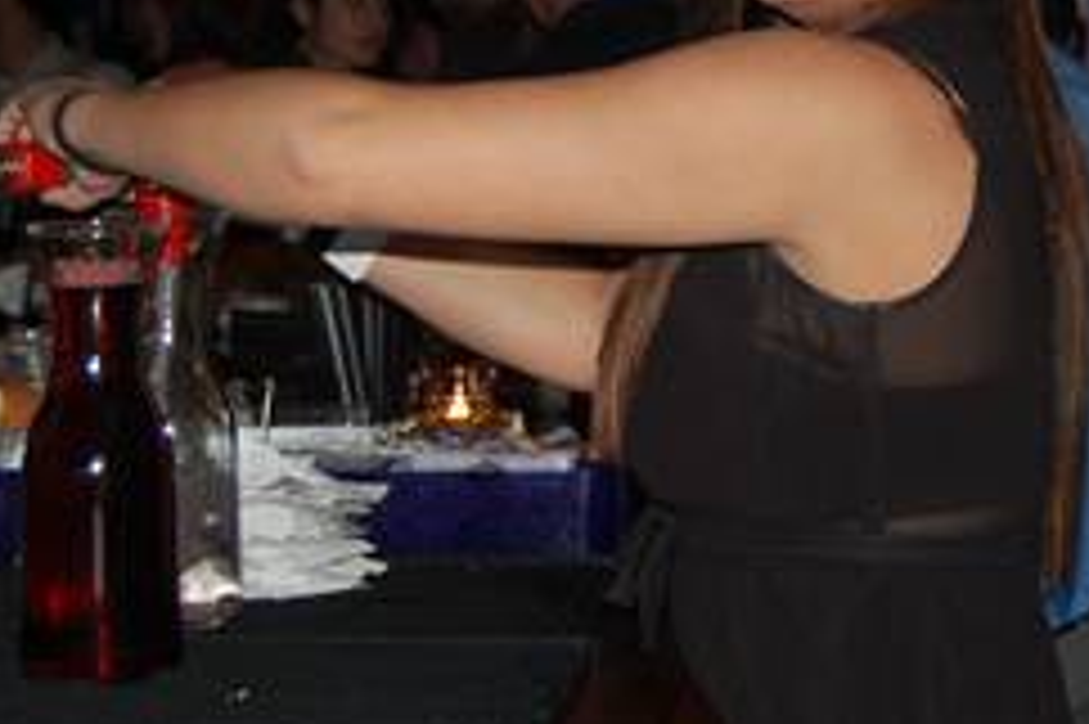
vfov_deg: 13.7
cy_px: 94
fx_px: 2993
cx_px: 936
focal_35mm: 99
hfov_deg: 20.3
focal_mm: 32
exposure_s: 1/60
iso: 400
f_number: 4.5
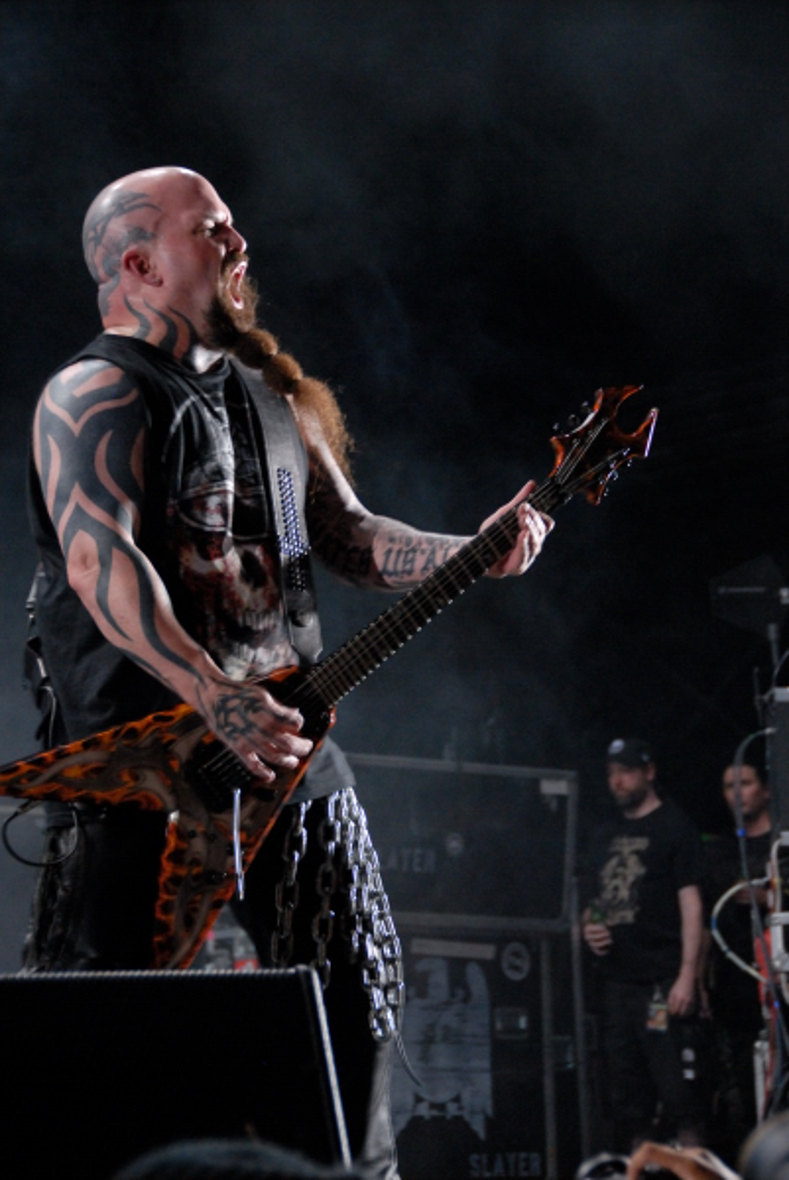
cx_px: 394
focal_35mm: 120
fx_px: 3938
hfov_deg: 11.4
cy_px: 590
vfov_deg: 17.0
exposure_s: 1/80
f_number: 5
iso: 1000
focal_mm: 80
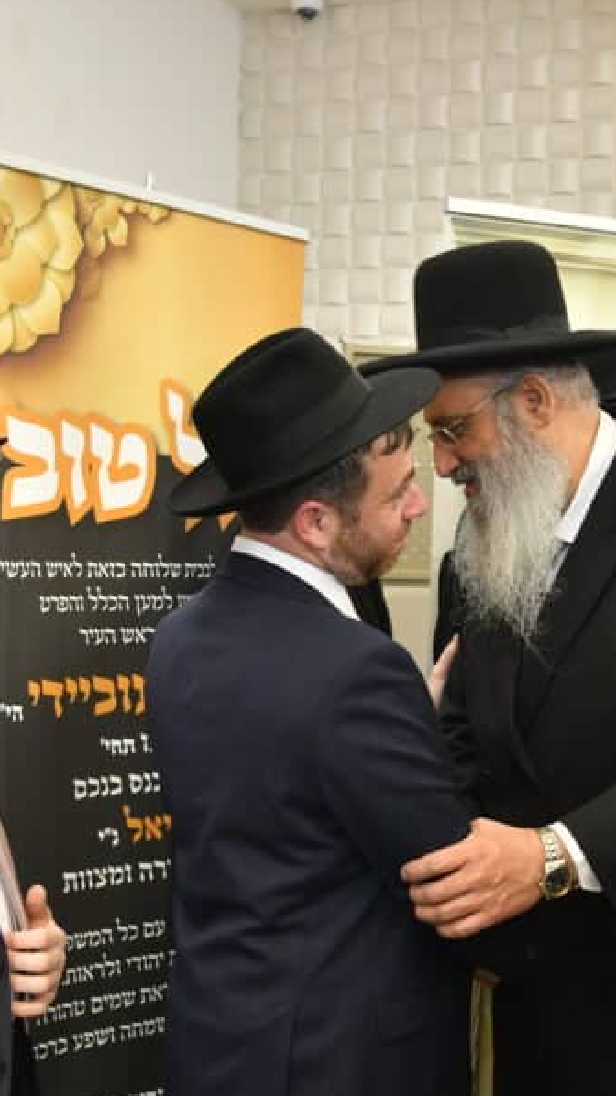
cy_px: 558
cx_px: 422
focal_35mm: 61
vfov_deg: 34.4
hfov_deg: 19.6
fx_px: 1773
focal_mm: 34
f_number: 5
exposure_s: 1/200
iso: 1000
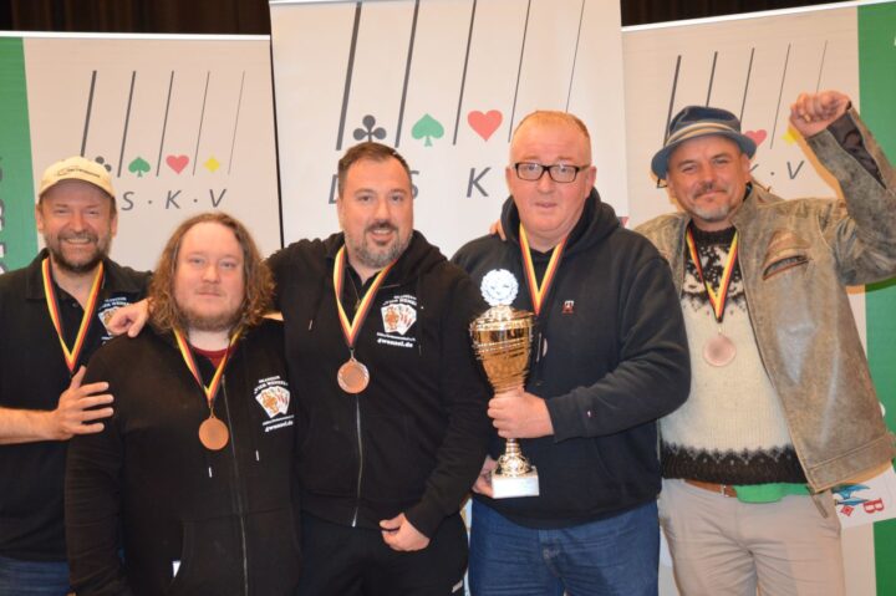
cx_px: 448
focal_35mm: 44
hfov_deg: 45.0
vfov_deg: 30.8
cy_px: 298
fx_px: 1082
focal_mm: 29
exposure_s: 1/60
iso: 1250
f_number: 3.8
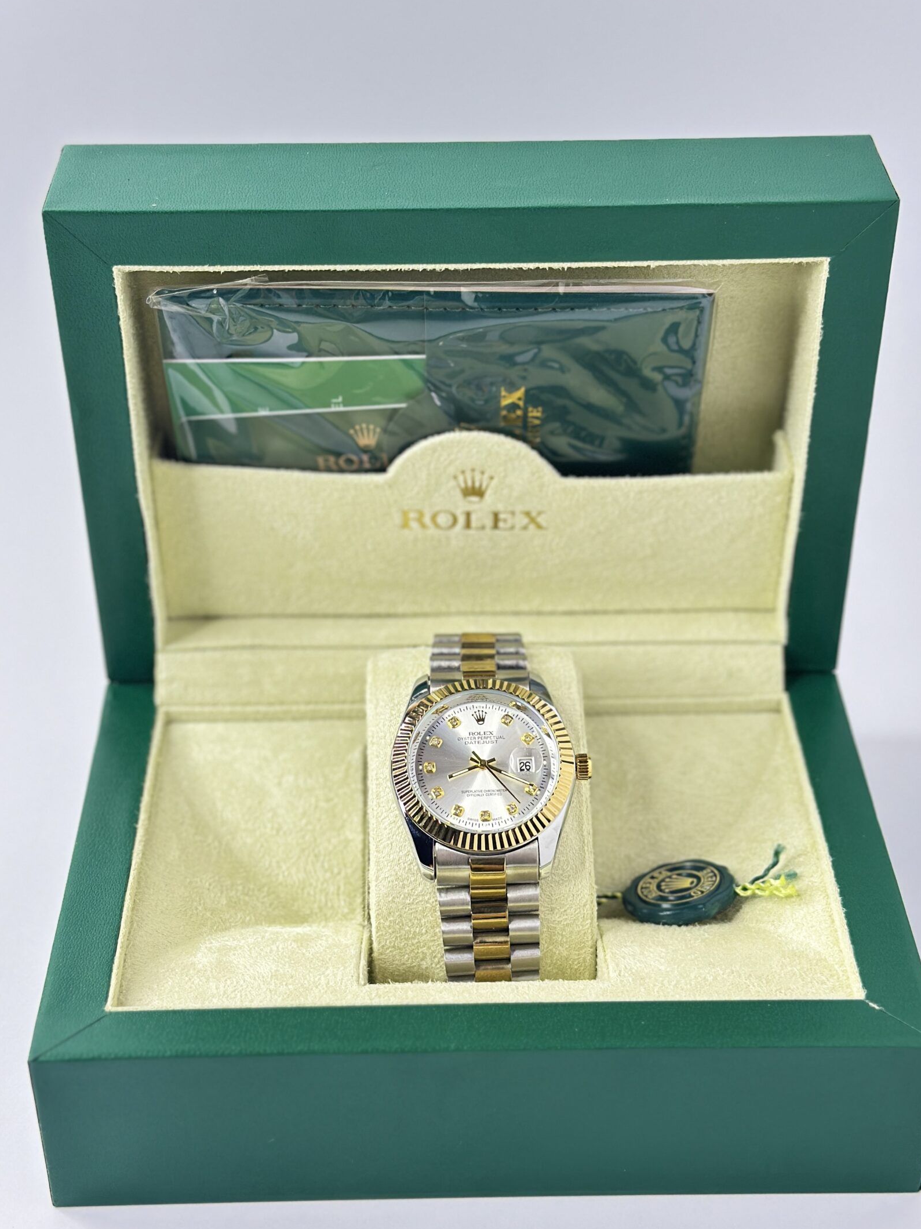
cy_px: 605
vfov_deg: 33.2
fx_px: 2058
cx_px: 453
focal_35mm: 58
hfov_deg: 25.2
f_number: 1.78
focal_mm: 6.86
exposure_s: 1/104
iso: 100
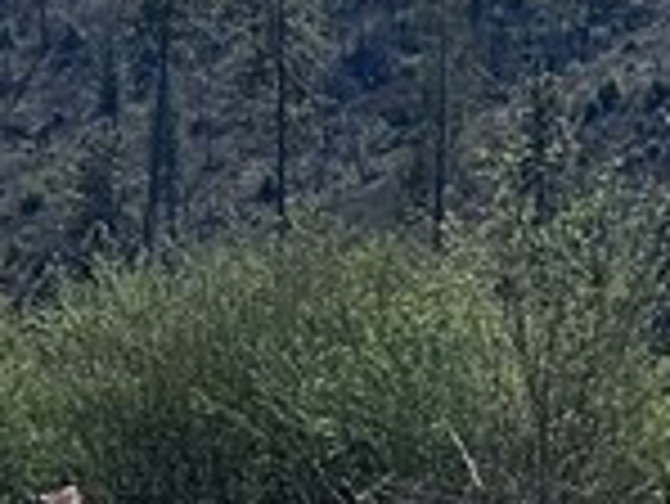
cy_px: 364
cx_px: 1079
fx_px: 3467
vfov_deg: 8.3
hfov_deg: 10.6
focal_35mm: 179
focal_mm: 5.7
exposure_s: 1/4831
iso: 50
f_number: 1.5
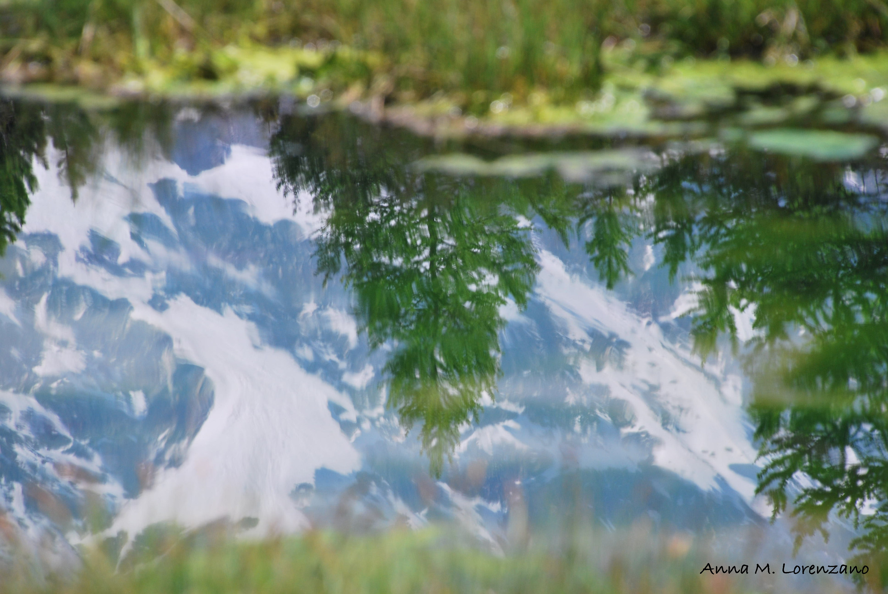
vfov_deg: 4.0
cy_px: 297
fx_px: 8519
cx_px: 444
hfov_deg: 6.0
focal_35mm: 345
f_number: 11
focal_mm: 230
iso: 200
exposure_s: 1/250
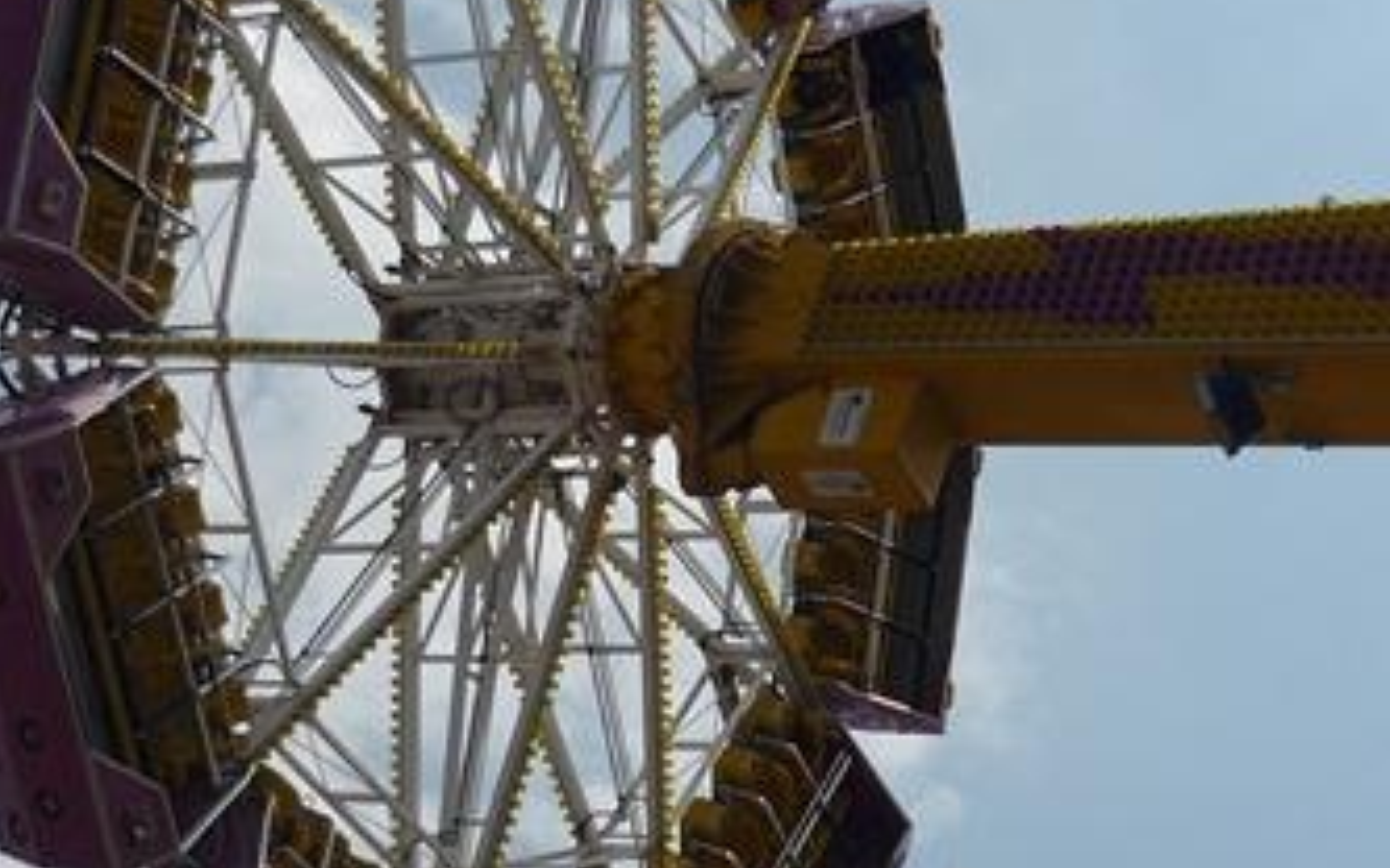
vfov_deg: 15.5
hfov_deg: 24.6
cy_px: 522
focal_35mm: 84
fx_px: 3182
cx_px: 693
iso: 100
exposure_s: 1/640
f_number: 8
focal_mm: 5.5
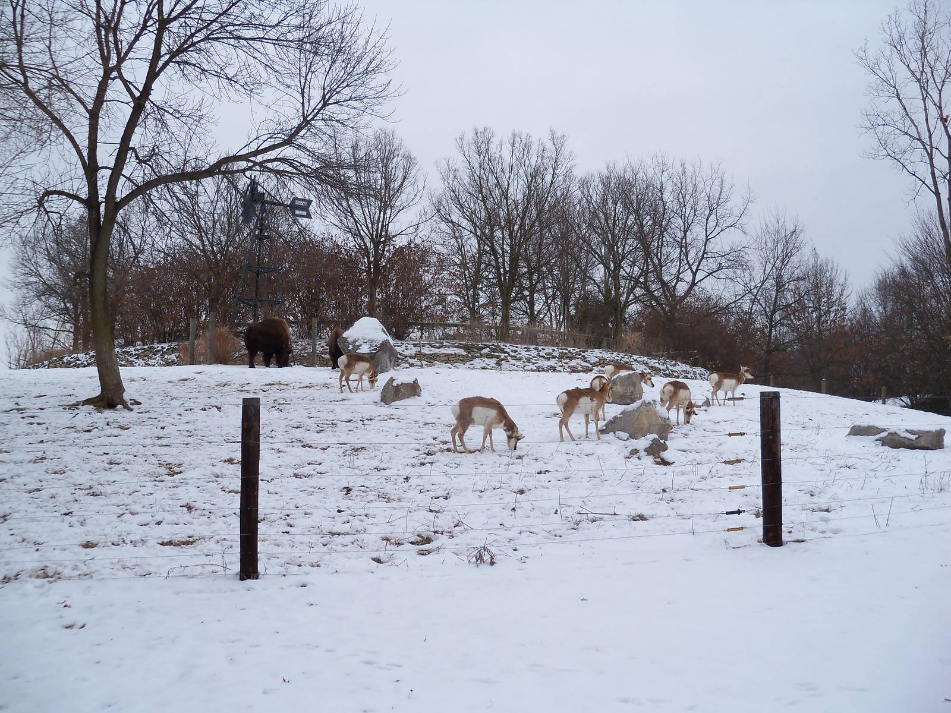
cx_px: 476
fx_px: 962
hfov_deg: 52.6
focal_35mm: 35
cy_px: 356
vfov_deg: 40.7
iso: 64
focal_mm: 6.2
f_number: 3.5
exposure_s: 1/250
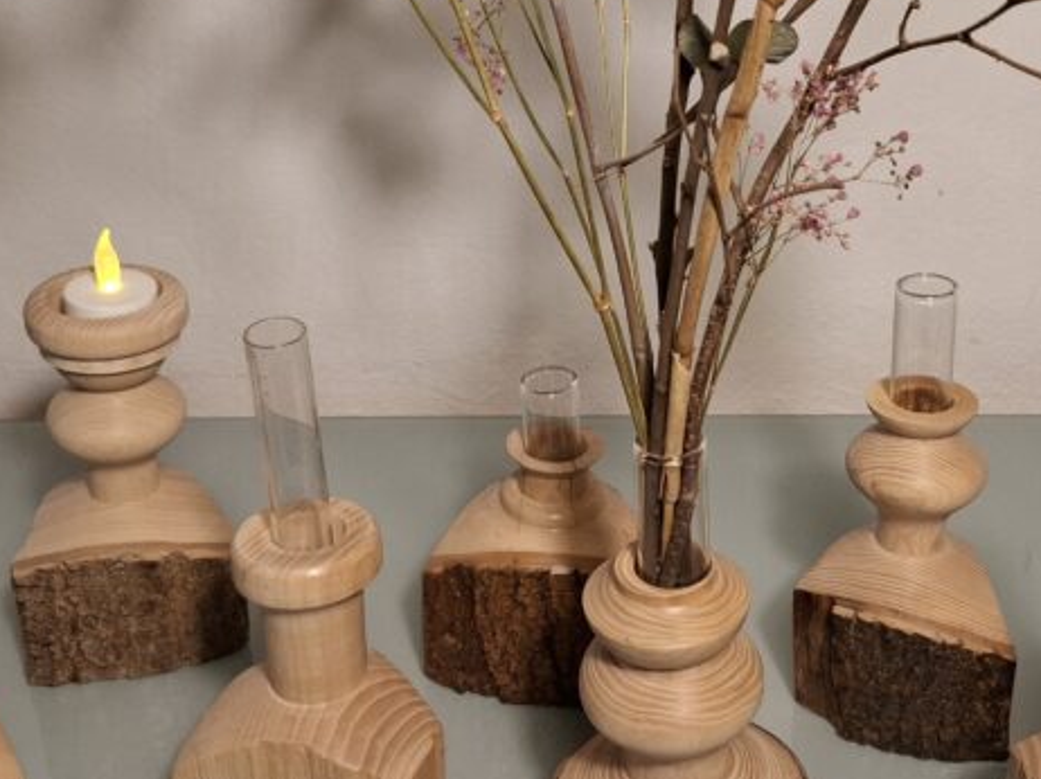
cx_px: 629
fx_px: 1533
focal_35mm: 51
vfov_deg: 28.4
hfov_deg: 37.4
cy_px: 290
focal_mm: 5.54
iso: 200
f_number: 1.8
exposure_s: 1/50
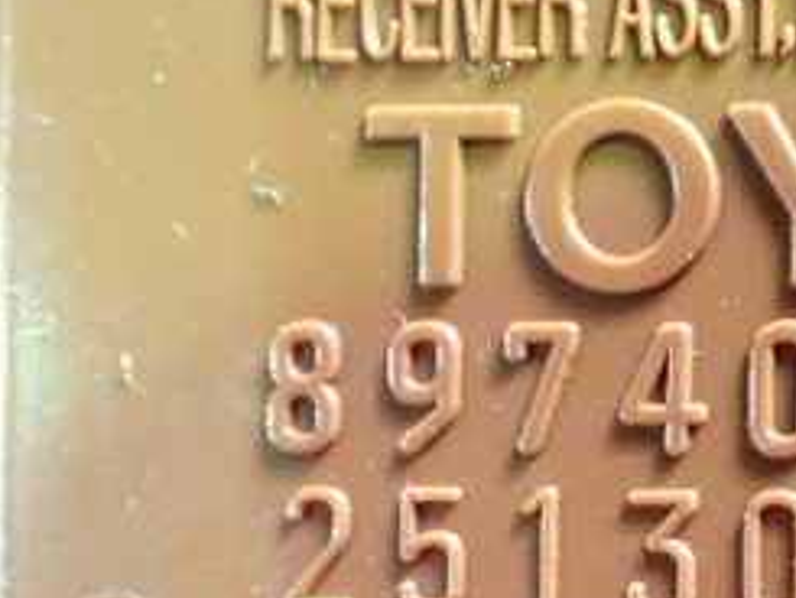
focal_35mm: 88
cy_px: 533
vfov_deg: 16.6
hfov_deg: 21.6
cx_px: 757
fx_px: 2025
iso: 1000
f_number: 2.5
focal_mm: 6.37
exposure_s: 1/40
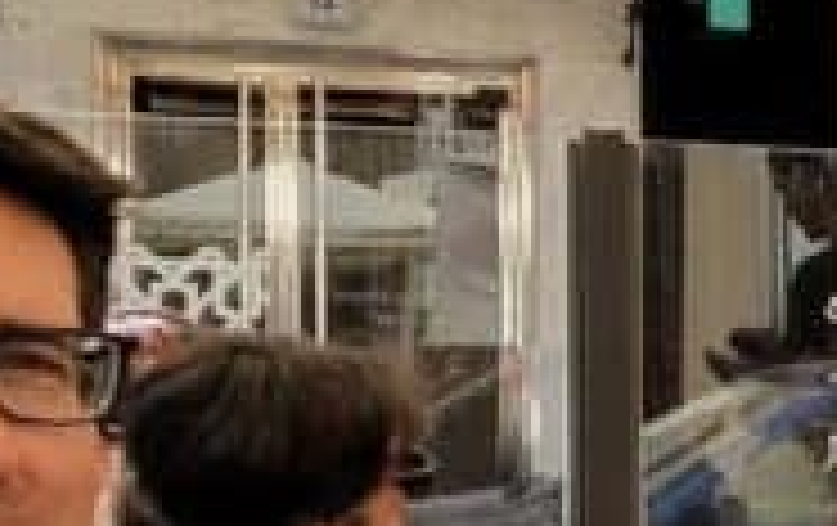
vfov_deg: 16.1
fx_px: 1828
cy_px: 530
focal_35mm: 80
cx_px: 1521
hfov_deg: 19.2
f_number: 2.2
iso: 54
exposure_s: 1/667
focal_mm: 2.24
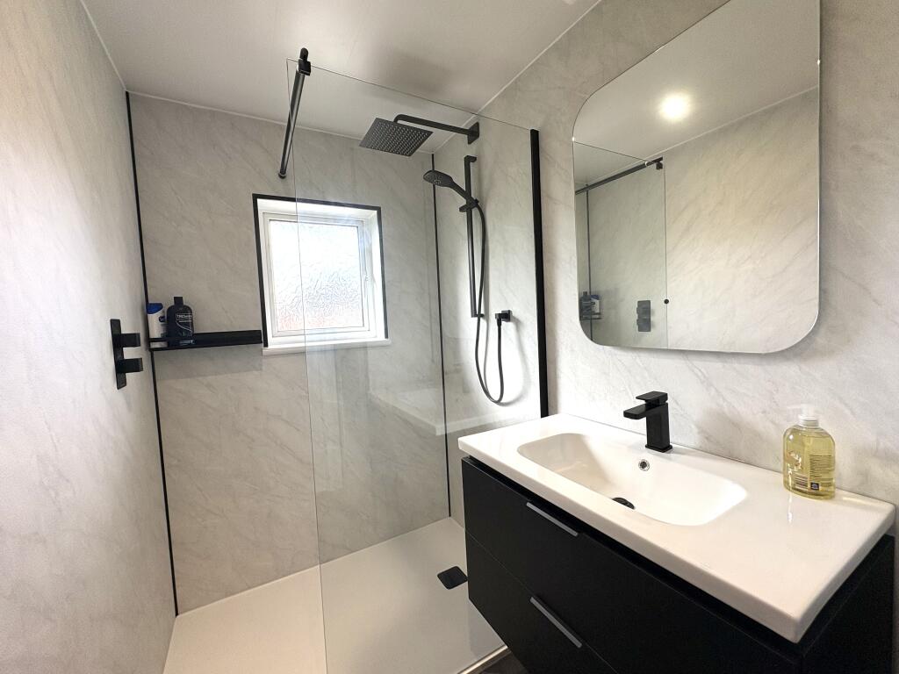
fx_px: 364
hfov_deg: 102.1
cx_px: 450
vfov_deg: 85.7
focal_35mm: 14
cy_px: 337
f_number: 2.2
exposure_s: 1/111
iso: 80
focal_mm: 2.22
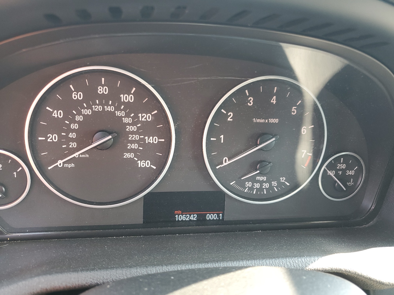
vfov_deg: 53.1
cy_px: 148
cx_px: 197
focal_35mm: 26
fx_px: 296
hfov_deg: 67.3
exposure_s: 1/60.2
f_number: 1.5
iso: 74
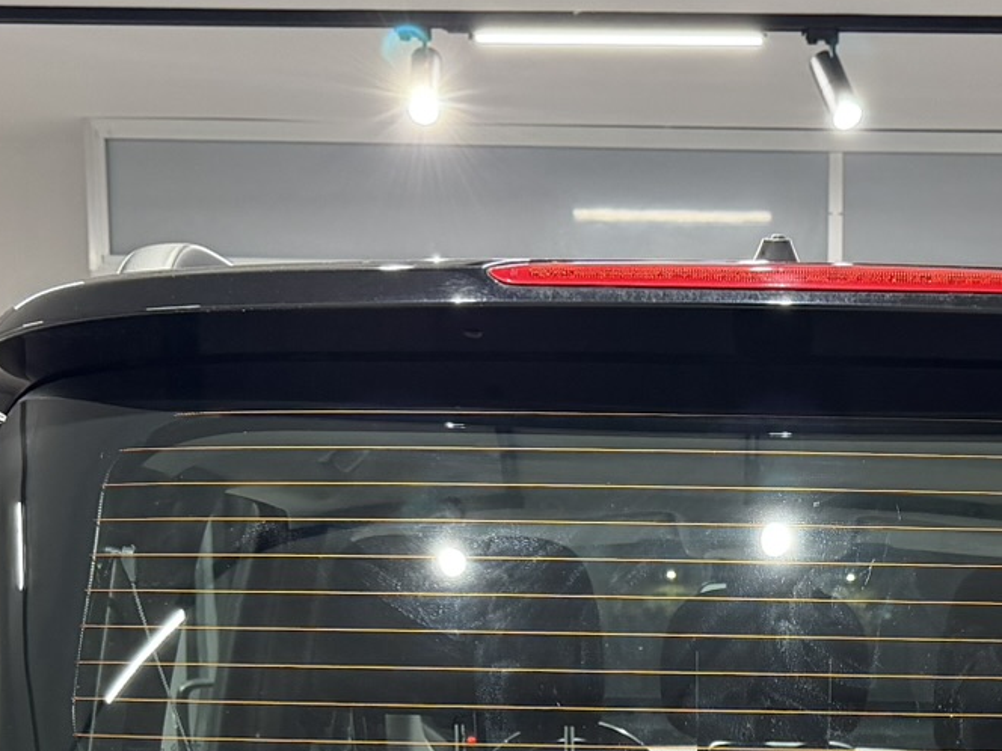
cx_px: 774
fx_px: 2142
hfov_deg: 25.9
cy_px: 1099
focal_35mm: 74
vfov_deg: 17.9
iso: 200
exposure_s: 1/60
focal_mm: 6.76
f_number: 1.78
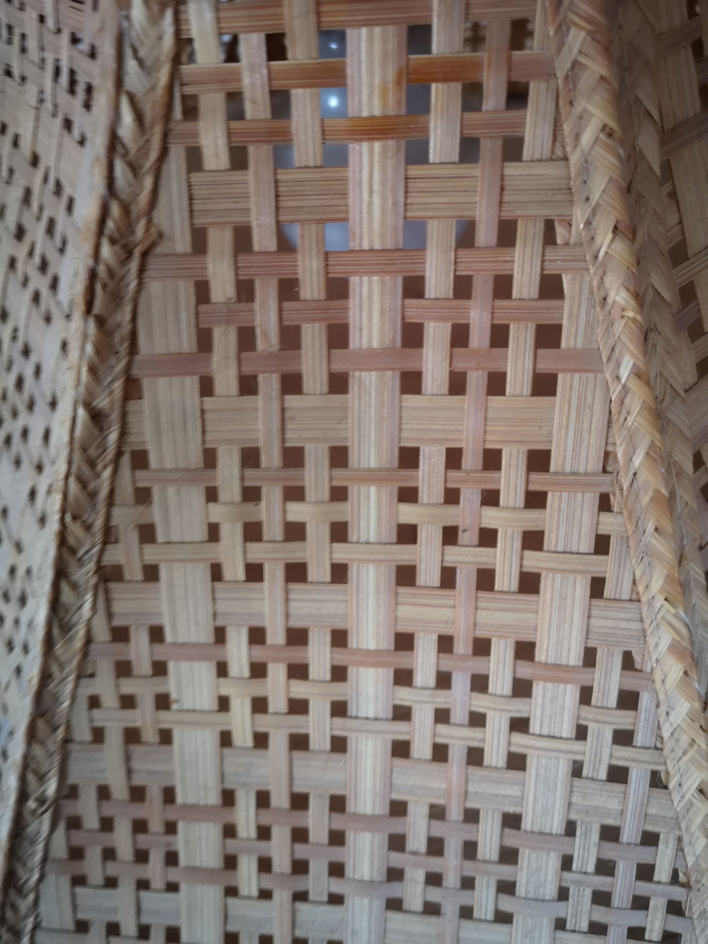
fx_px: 736
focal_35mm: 27
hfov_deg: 51.4
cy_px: 472
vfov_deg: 65.3
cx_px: 354
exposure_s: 1/20
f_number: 1.8
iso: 640
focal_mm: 3.95
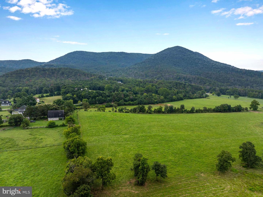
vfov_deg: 56.8
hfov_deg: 71.6
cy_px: 98
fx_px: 182
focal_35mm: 24
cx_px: 132
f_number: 2.8
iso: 130
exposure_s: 1/1250
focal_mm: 12.29
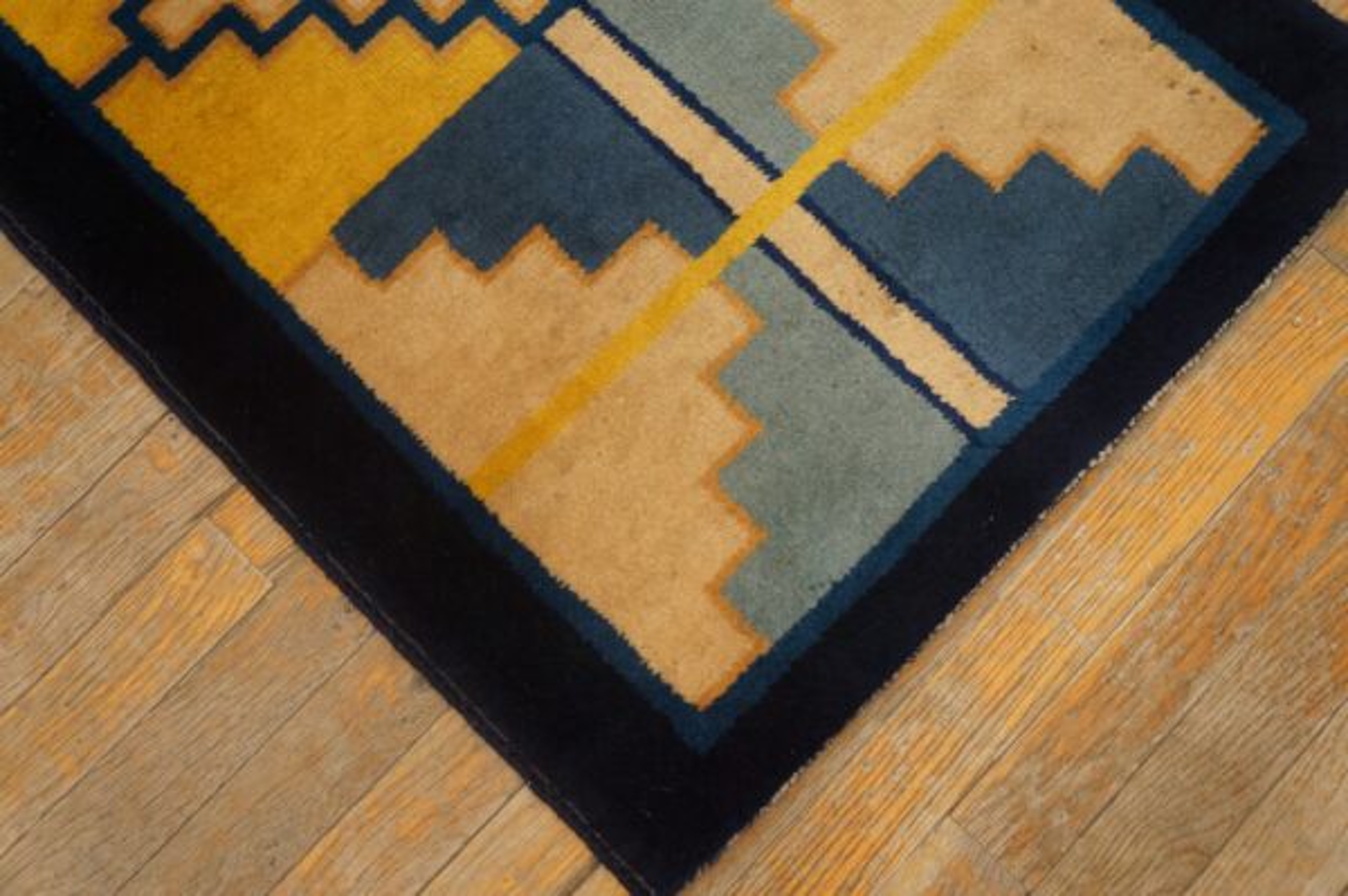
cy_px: 448
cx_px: 674
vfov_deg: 39.9
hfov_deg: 57.3
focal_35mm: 33
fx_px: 1235
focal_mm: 22
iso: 800
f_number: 4
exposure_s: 1/60
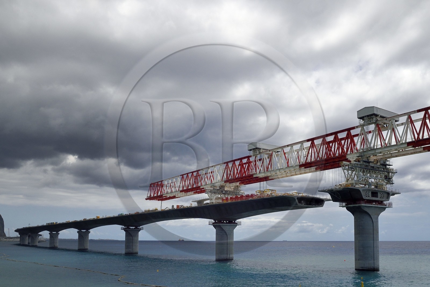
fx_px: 287
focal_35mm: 24
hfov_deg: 73.8
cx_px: 215
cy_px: 144
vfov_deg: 53.1
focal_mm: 24
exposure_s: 1/800
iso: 800
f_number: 22
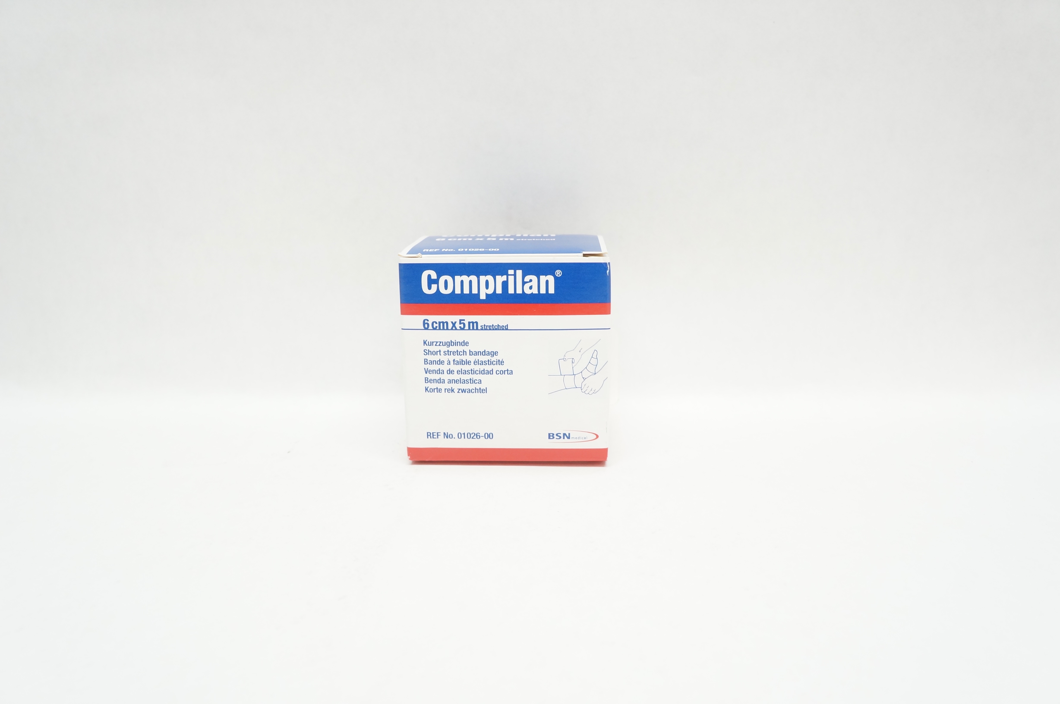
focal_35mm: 28
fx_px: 838
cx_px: 530
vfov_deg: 45.6
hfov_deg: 64.6
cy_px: 352
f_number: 6.3
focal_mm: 19
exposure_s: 1/60
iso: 800
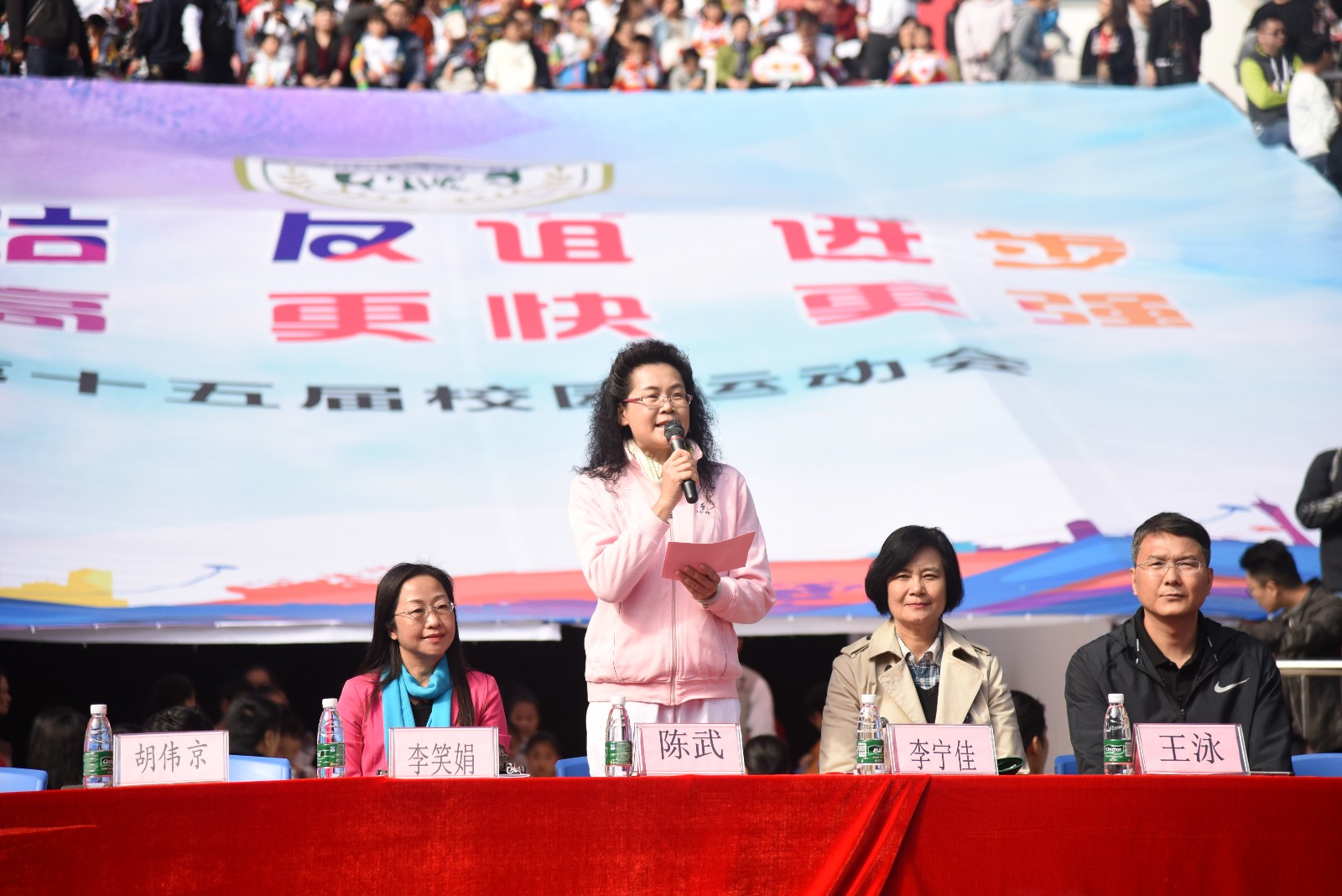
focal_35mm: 120
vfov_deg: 11.4
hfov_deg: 17.1
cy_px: 448
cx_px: 671
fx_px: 4475
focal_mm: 120
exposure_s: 1/4000
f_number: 4
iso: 1000
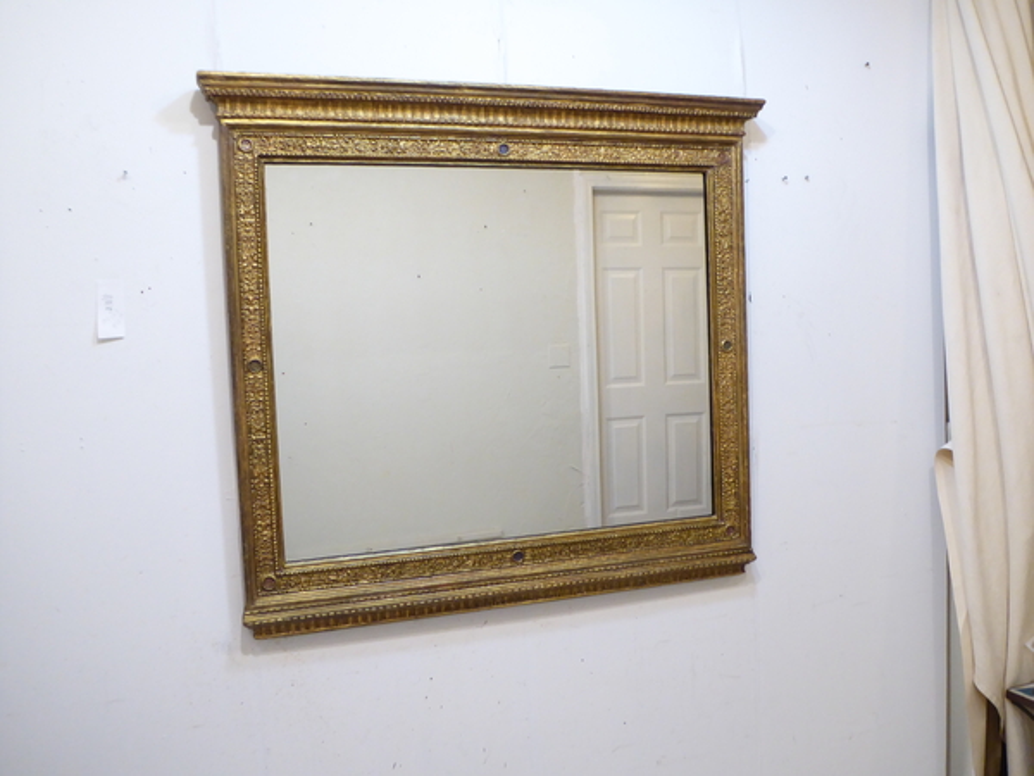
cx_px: 517
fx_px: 1075
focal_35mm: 36
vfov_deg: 39.7
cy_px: 388
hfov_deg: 51.4
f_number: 3.7
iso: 400
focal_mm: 6.3
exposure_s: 1/20
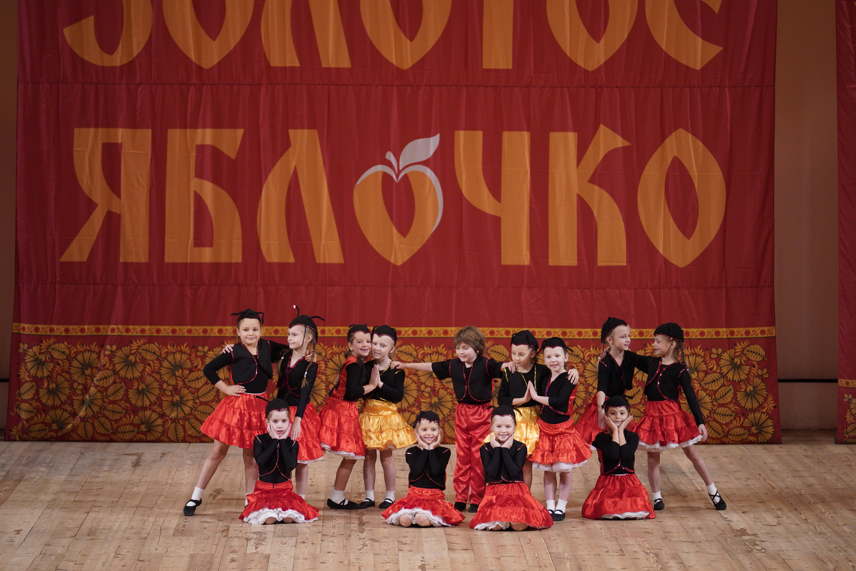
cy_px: 286
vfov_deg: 8.9
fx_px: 3685
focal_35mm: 155
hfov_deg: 13.2
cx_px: 428
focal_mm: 155
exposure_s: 1/400
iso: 2000
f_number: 2.8
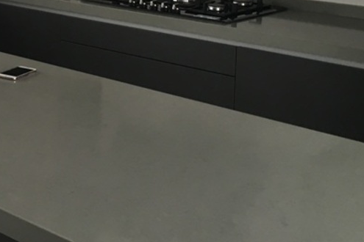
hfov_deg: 24.0
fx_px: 789
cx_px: -57
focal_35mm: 78
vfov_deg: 16.8
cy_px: -43
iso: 25
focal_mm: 4.15
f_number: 2.2
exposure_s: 1/33
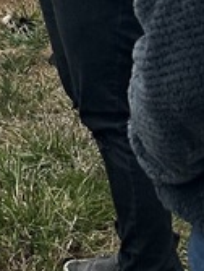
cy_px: -365
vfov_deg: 10.7
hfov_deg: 8.7
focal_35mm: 159
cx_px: -244
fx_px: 1245
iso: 50
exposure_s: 1/4115
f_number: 1.5
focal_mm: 5.7
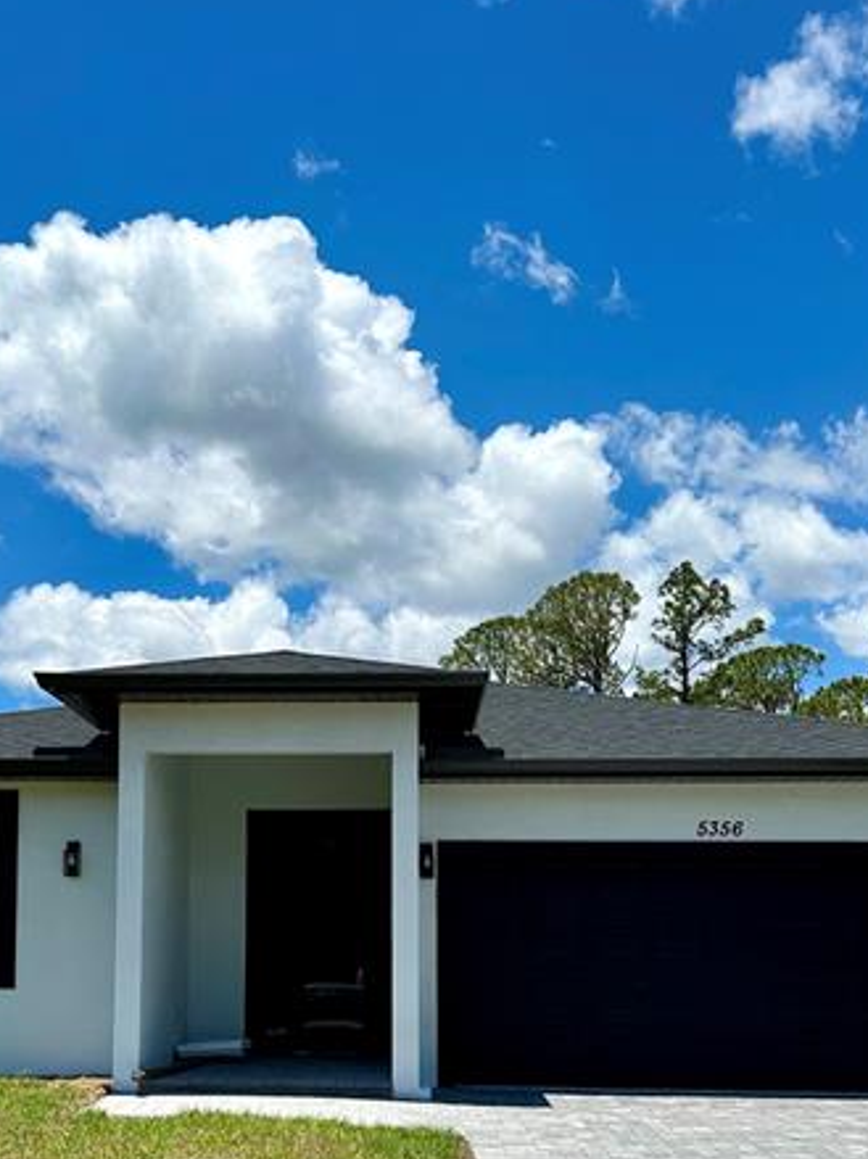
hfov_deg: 34.2
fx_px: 1405
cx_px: 356
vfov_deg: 43.5
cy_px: 855
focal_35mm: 42
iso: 80
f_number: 1.78
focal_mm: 6.86
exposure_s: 1/7042
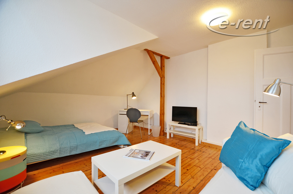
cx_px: 146
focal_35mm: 15
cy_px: 97
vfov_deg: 77.1
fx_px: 122
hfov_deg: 100.5
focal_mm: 10
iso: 250
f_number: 3.5
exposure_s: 1/40
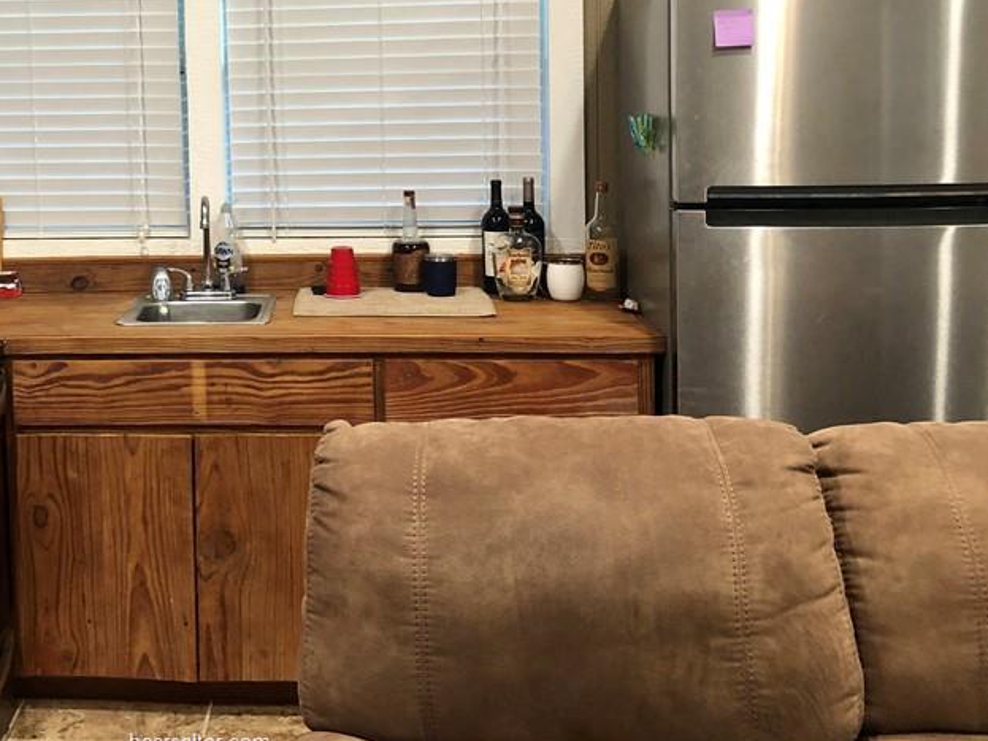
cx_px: 200
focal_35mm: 46
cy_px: 148
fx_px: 1313
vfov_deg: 30.7
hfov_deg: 39.6
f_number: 1.8
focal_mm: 3.99
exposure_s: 1/15
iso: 64
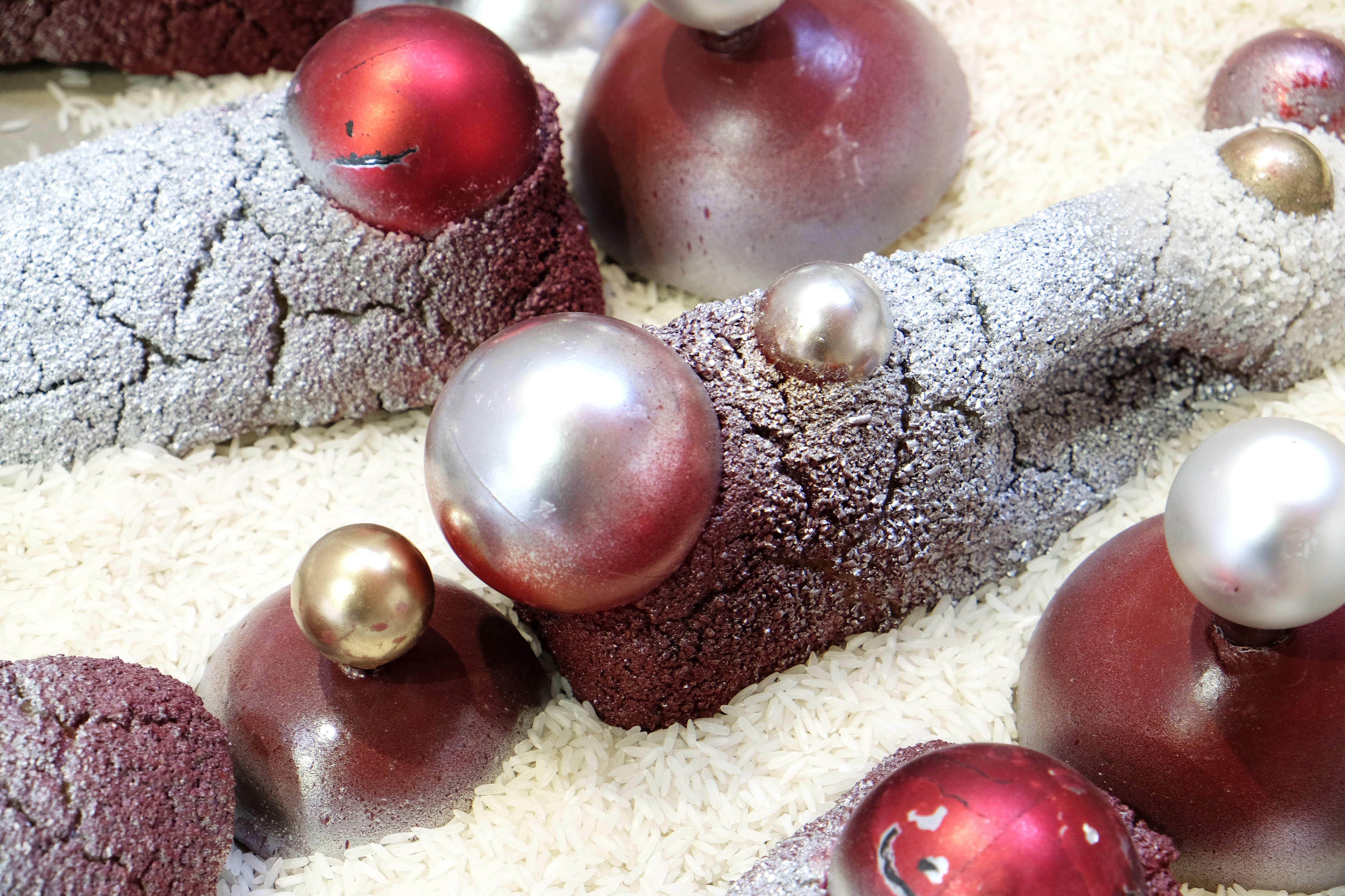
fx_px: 3101
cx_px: 672
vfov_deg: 16.5
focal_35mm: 83
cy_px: 448
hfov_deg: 24.5
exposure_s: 1/15
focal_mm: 55
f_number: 6.4
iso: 800
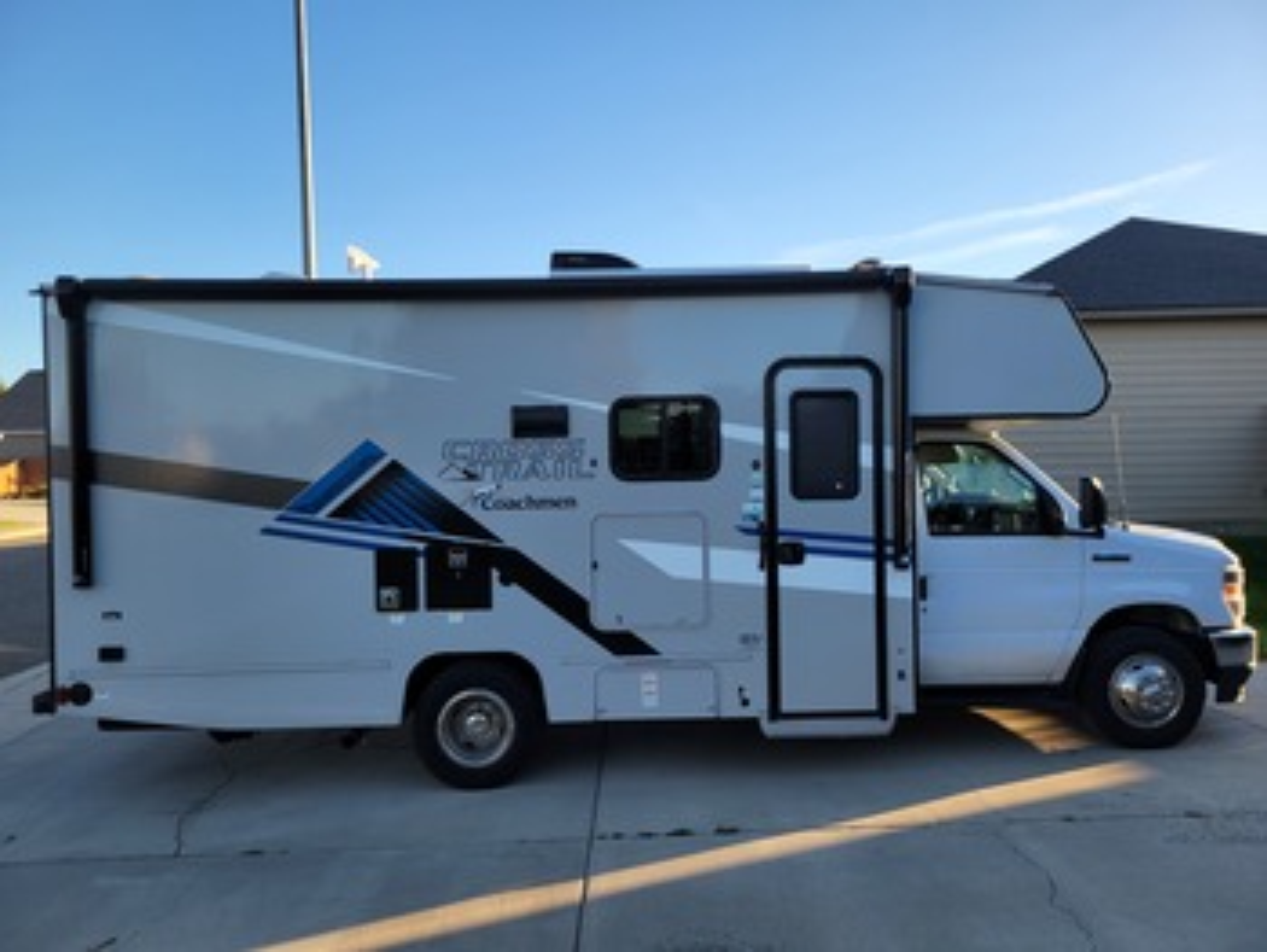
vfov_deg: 53.1
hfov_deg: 67.3
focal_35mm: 26
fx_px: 952
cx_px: 634
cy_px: 476
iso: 40
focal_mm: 5.4
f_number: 1.8
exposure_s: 1/713
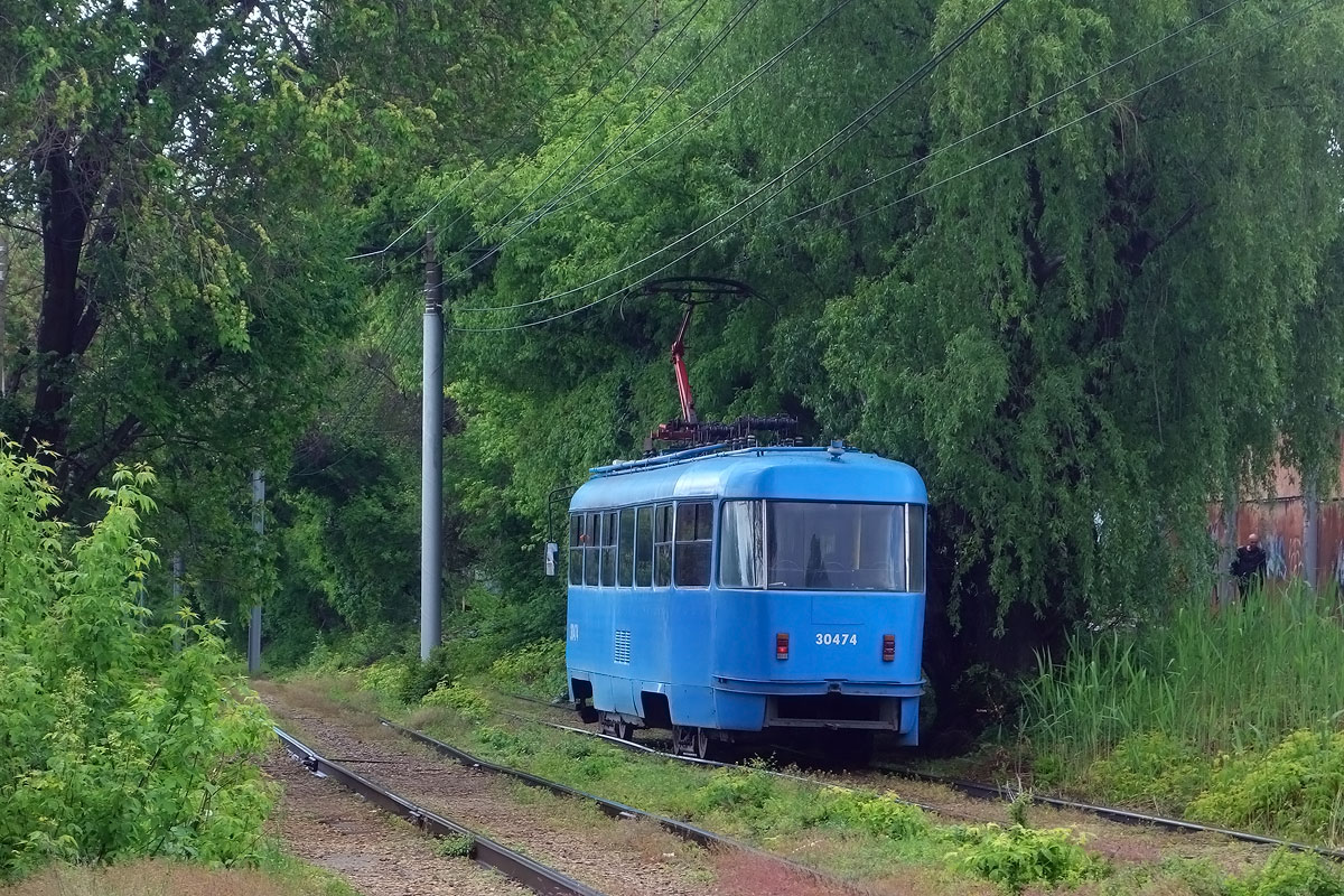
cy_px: 448
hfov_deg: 20.4
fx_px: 3733
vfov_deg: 13.7
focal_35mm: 100
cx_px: 672
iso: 250
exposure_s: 1/200
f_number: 5.6
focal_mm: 36.97
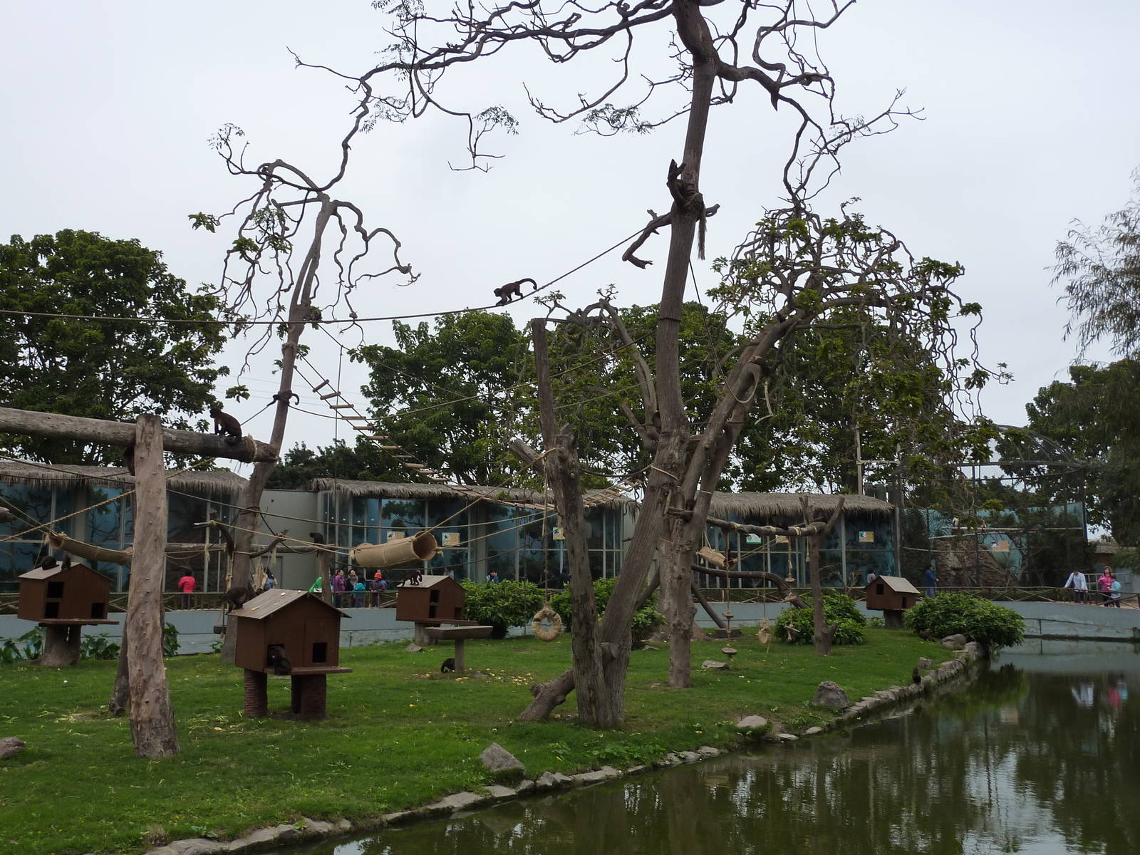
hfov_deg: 52.6
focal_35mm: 35
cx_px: 570
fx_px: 1153
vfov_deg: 40.7
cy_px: 428
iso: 125
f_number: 4
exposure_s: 1/250
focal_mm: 5.7
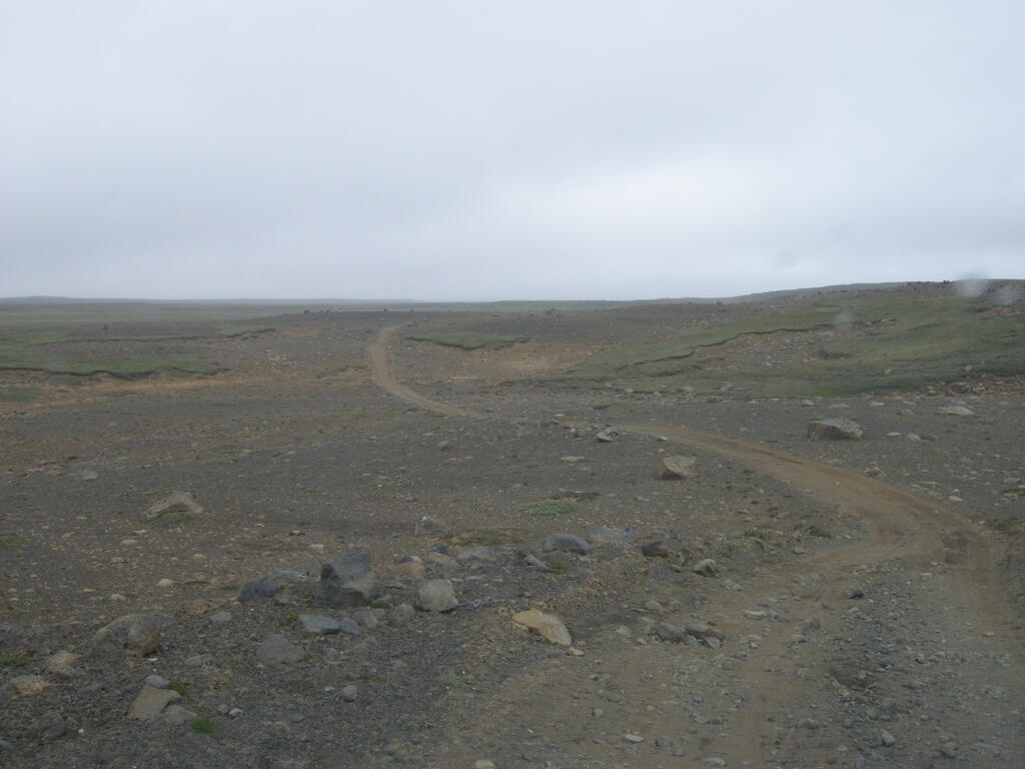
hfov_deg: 52.6
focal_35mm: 35
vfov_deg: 40.7
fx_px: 1036
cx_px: 512
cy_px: 384
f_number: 5.4
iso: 100
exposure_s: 1/220
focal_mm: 7.5
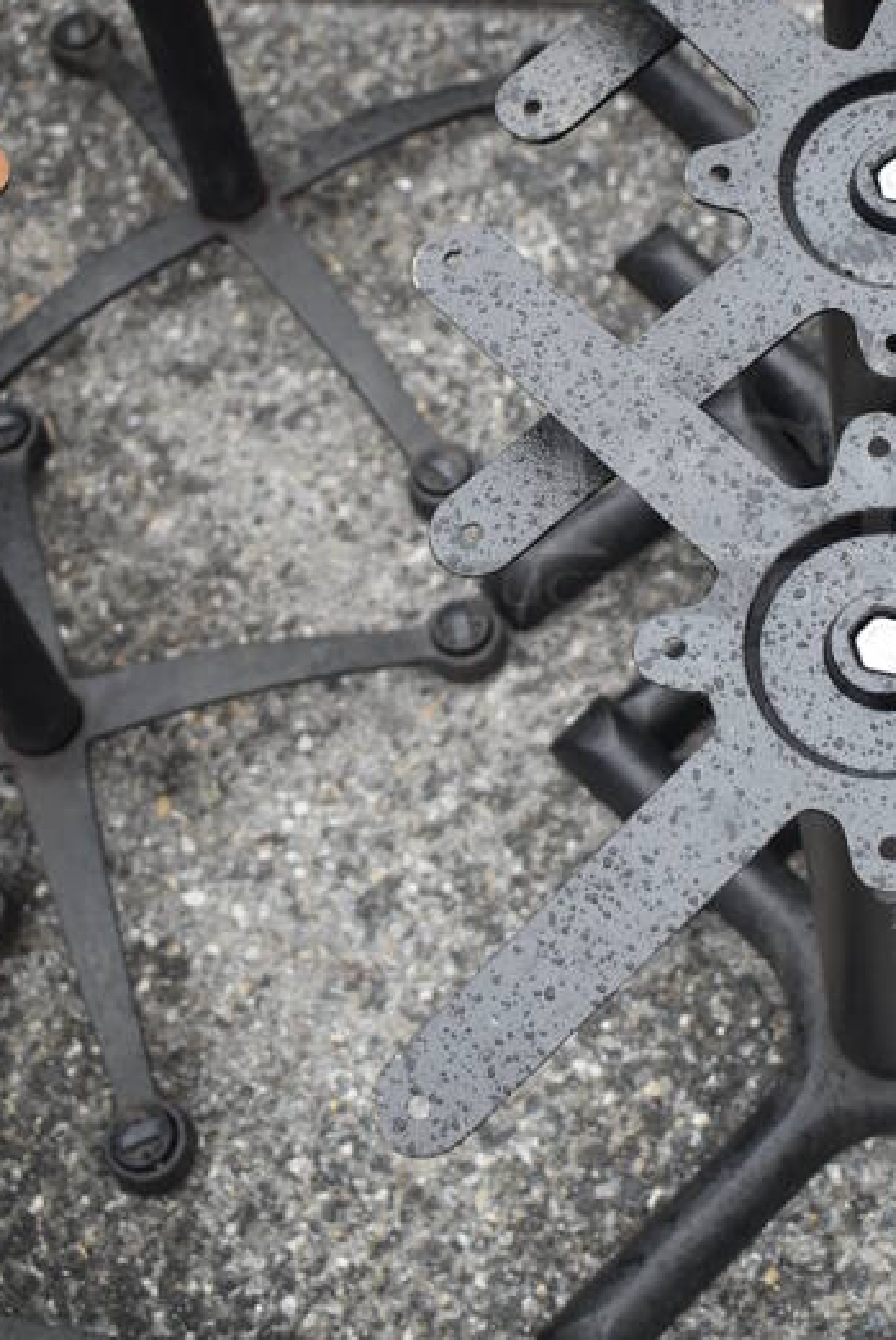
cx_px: 724
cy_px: 481
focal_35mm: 63
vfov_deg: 31.7
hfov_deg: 21.3
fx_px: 2347
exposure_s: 1/250
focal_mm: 24
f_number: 4
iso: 640
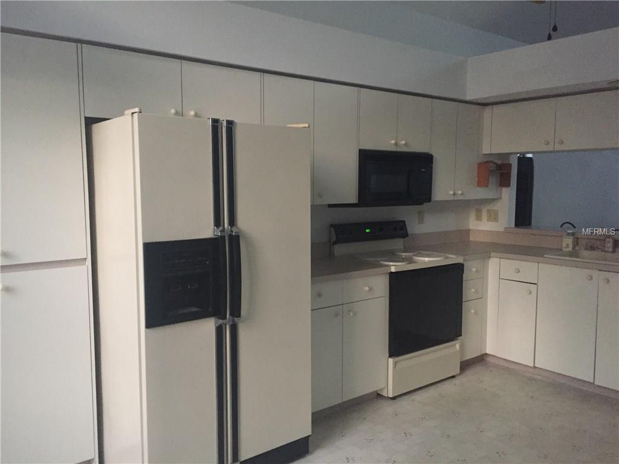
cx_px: 310
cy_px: 232
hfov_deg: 61.7
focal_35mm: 29
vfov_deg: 48.2
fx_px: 519
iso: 320
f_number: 2.2
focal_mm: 4.15
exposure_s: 1/15
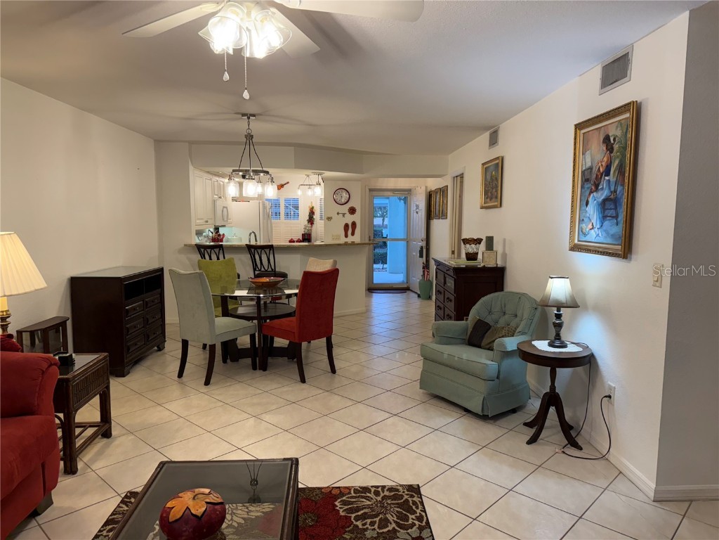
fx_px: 498
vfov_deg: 56.8
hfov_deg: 71.6
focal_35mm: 24
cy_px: 270
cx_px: 360
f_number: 1.78
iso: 200
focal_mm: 6.76
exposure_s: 1/120
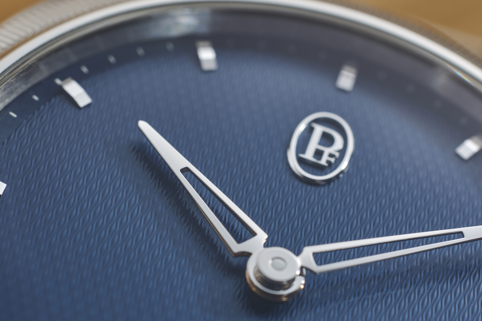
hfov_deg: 17.0
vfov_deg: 11.4
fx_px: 1607
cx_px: 174
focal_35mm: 120
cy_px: 180
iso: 100
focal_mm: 60
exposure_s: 1/160
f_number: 11
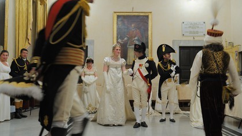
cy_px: 69
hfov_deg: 50.5
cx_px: 121
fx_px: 257
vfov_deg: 29.7
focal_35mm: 40
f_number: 3.5
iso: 800
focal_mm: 38
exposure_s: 1/15
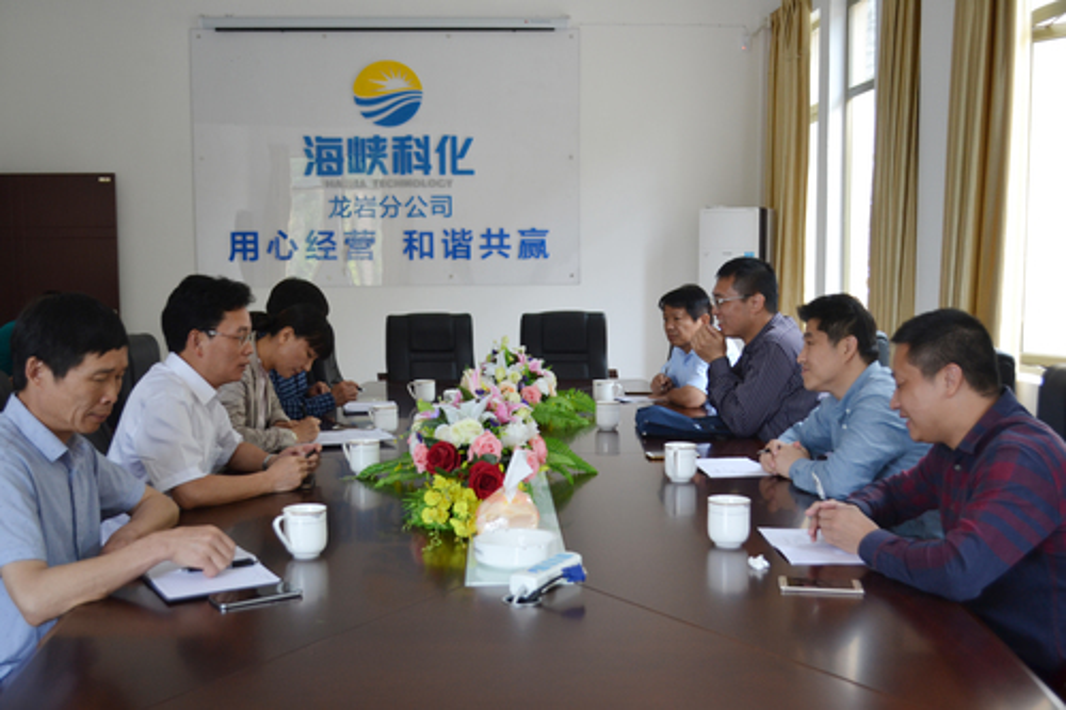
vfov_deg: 34.2
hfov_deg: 49.6
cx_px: 533
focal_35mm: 39
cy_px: 355
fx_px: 1154
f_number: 4.2
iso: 400
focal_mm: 26
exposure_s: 1/60
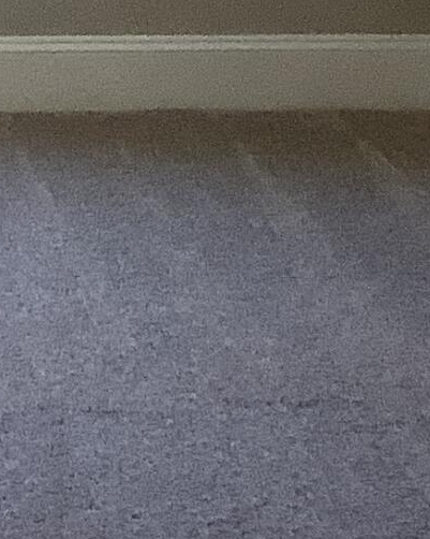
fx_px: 2882
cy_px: -516
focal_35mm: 181
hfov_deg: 8.4
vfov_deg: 9.9
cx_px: -207
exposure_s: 1/50
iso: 100
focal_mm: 3.3
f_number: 2.4
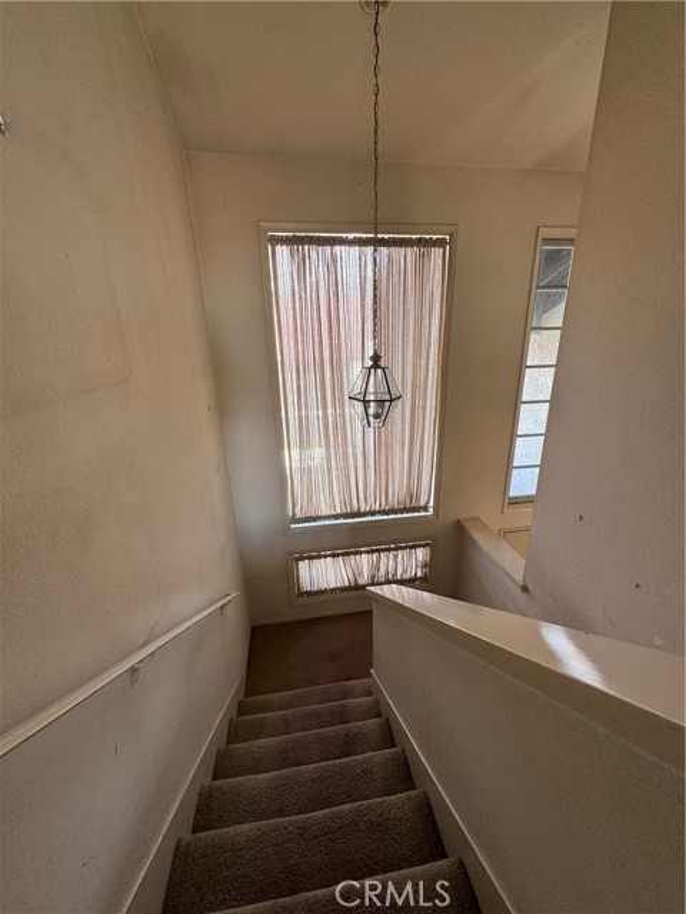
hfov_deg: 85.7
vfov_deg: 102.1
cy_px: 457
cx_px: 343
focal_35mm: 14
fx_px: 370
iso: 80
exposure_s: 1/99
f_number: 2.2
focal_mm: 2.22
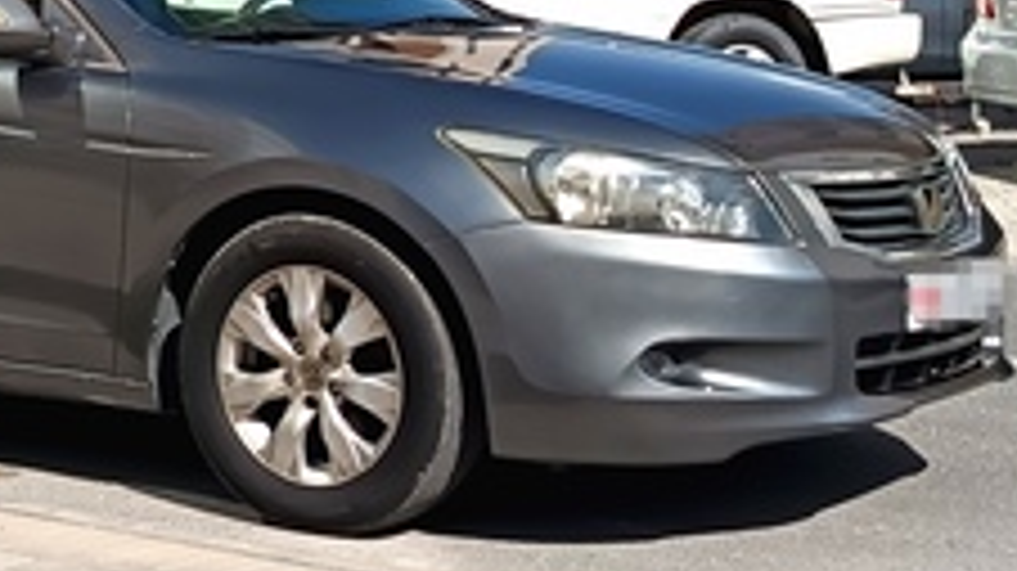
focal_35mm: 106
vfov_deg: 11.3
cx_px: 97
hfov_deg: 19.8
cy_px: -29
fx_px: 2858
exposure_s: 1/566
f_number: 1.75
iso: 101
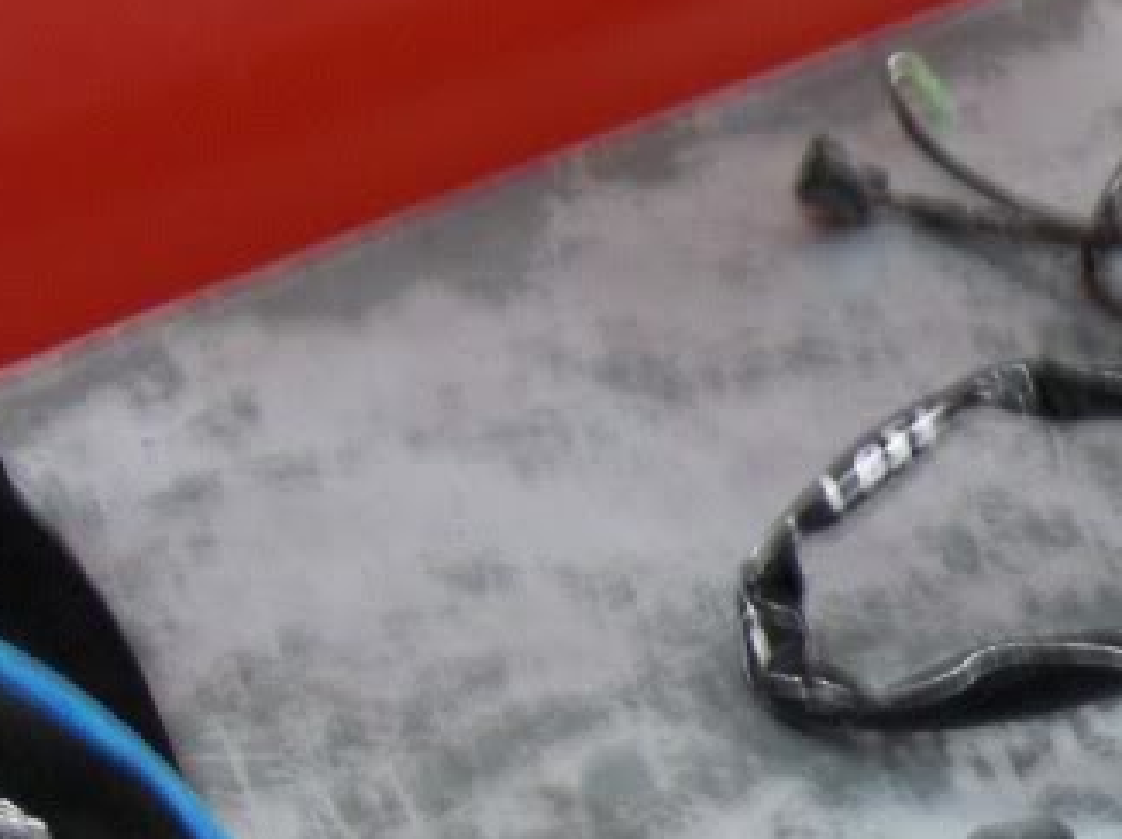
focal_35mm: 110
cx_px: 1628
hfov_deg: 16.5
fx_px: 3563
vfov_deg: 13.3
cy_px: 794
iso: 200
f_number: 2.8
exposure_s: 1/17
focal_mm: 7.5
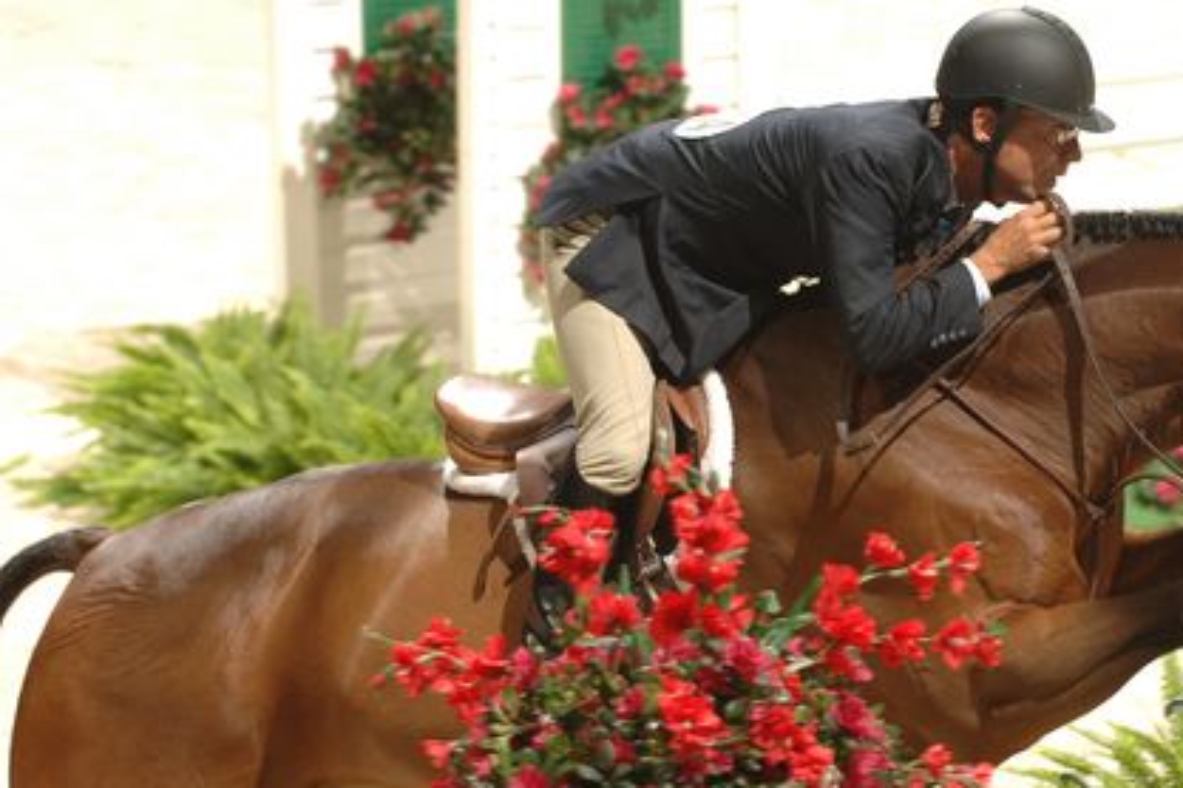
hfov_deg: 6.9
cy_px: 506
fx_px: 9825
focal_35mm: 299
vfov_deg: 4.6
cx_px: 885
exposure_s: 1/250
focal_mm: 130
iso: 250
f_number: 4
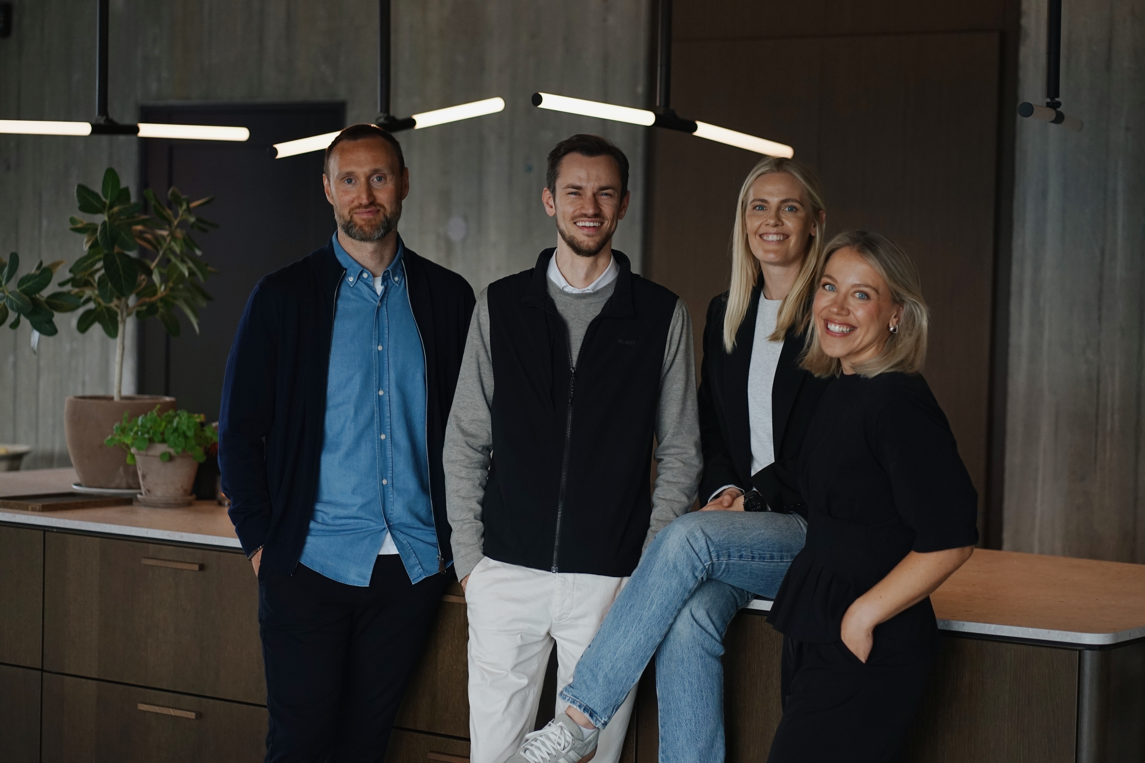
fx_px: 2703
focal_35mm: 85
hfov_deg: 23.9
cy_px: 382
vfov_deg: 16.1
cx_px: 572
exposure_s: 1/800
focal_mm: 85
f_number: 2.5
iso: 800
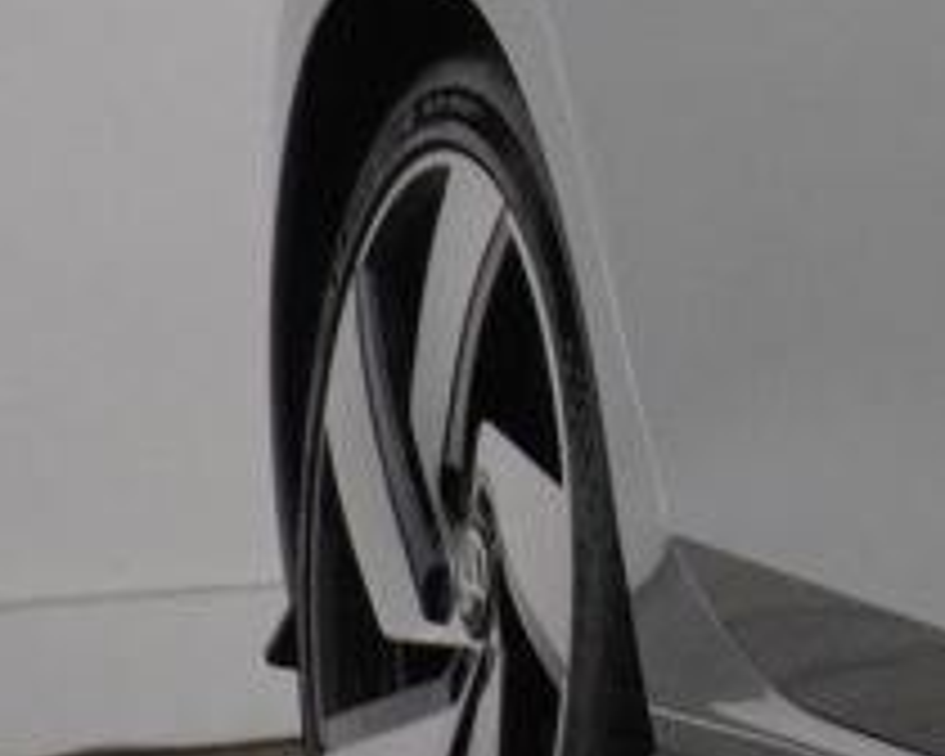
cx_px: 3488
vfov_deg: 3.7
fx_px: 11707
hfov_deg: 4.3
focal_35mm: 419
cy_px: 63
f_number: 5.6
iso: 1250
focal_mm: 39
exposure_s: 1/160
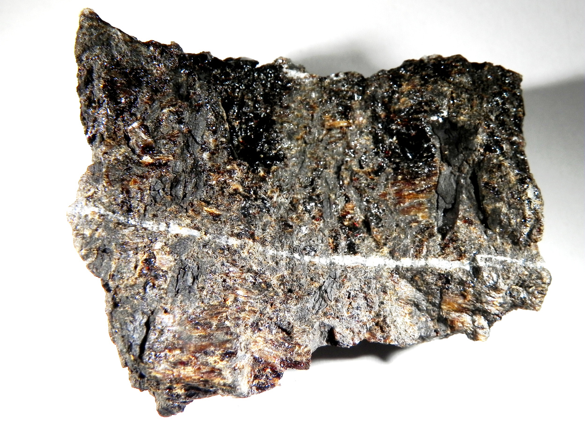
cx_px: 292
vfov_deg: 38.7
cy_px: 220
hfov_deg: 50.1
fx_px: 625
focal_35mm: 37
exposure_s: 1/60
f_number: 5.6
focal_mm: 6.6
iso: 160
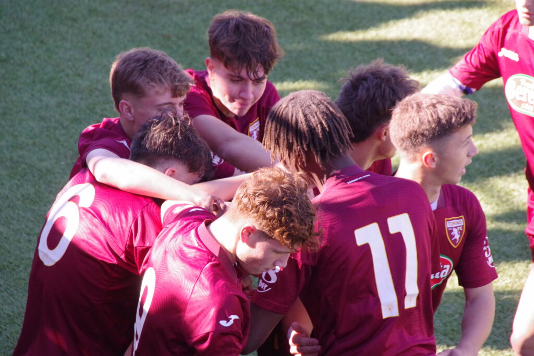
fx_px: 4005
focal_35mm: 270
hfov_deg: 7.6
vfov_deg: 5.1
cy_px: 178
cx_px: 267
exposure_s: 1/640
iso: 3200
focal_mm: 180
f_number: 9
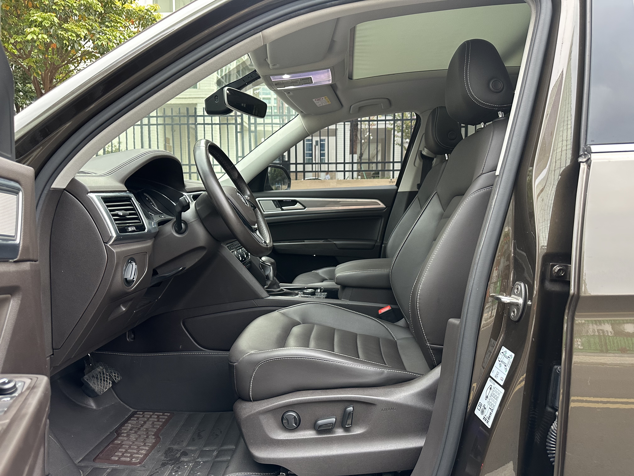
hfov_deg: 71.6
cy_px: 238
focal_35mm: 24
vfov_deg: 56.8
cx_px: 317
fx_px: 440
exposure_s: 1/60
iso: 250
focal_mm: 6.86
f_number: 1.78
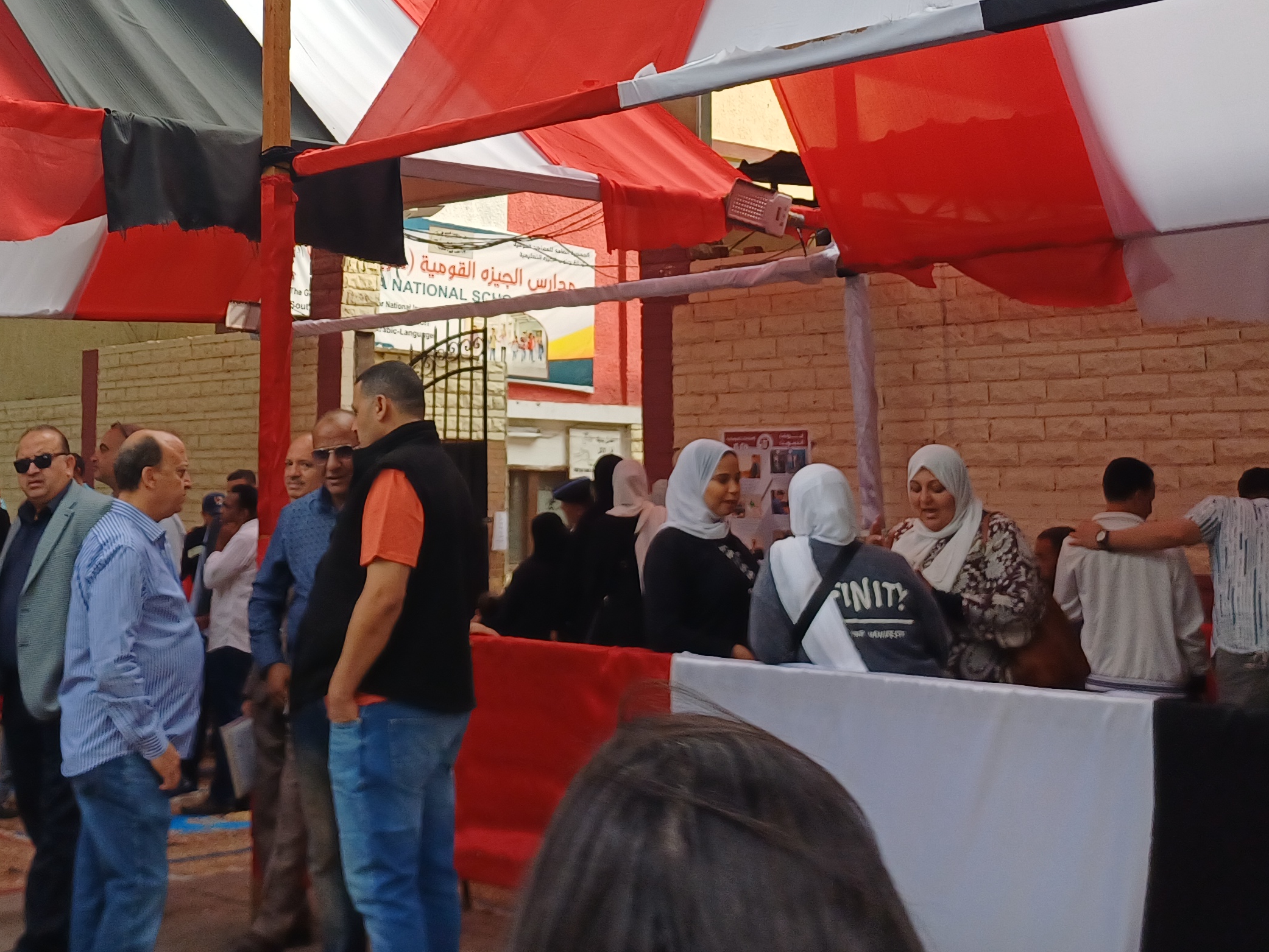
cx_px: 462
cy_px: 128
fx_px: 1760
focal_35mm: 48
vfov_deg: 29.3
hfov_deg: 39.3
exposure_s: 1/274
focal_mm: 4.65
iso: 50
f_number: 1.8
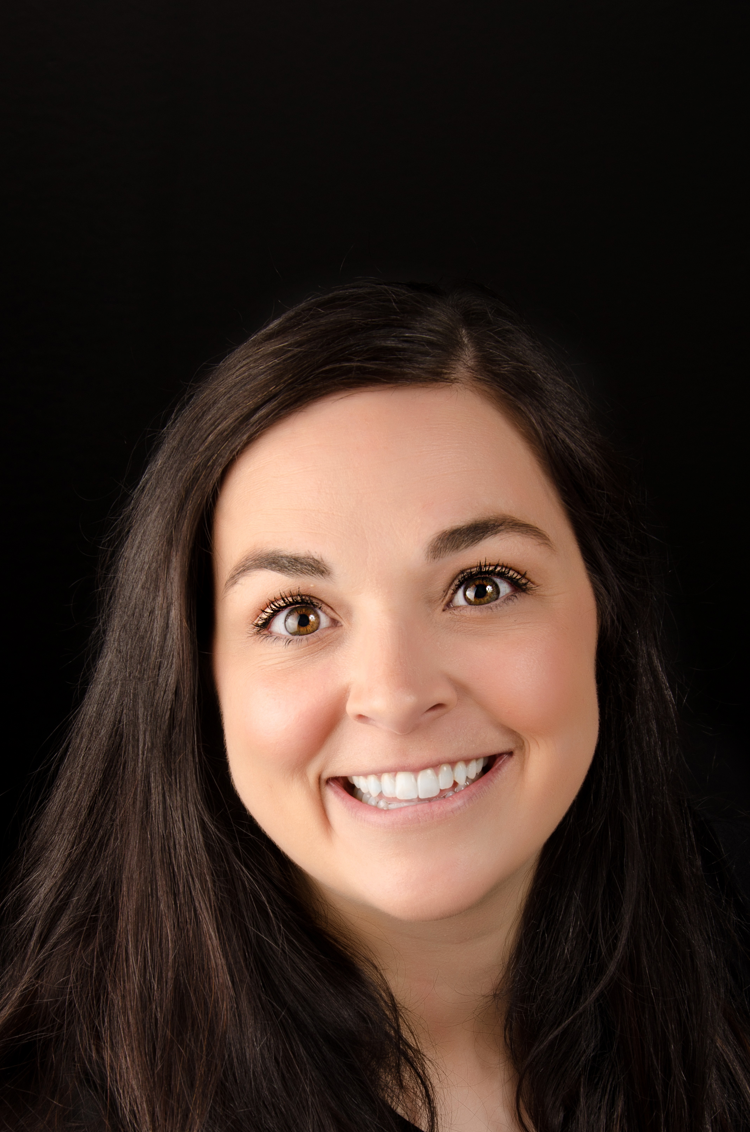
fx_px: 2888
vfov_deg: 22.1
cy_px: 744
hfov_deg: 14.8
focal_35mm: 92
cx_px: 360
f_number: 9
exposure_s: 1/50
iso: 100
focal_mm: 40
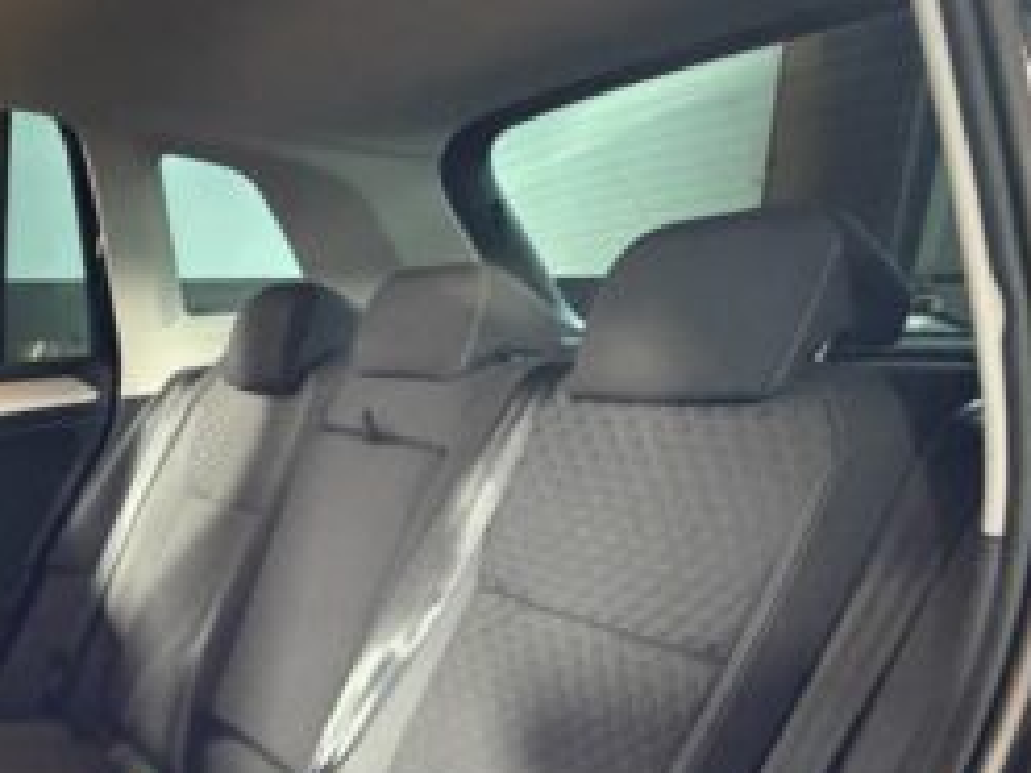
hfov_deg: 50.9
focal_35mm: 35
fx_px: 1042
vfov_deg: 36.0
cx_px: 287
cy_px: 800
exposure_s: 1/33
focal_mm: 2.22
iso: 1250
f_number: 2.2
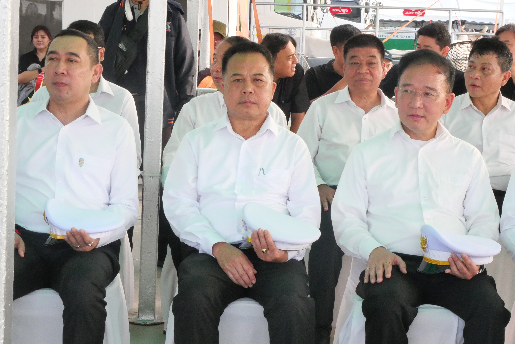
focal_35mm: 87
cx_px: 258
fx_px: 1245
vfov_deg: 15.7
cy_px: 172
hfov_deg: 23.4
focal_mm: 42
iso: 4000
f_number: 18
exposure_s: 1/125
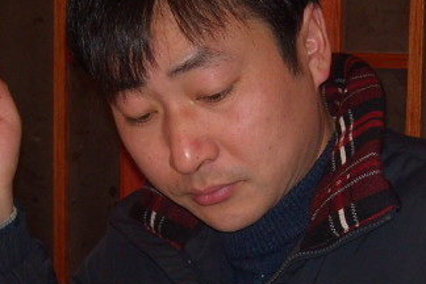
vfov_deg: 11.7
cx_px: 242
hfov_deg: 17.8
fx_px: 1361
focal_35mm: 115
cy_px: 322
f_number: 2.8
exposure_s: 1/60
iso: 64
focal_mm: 5.7
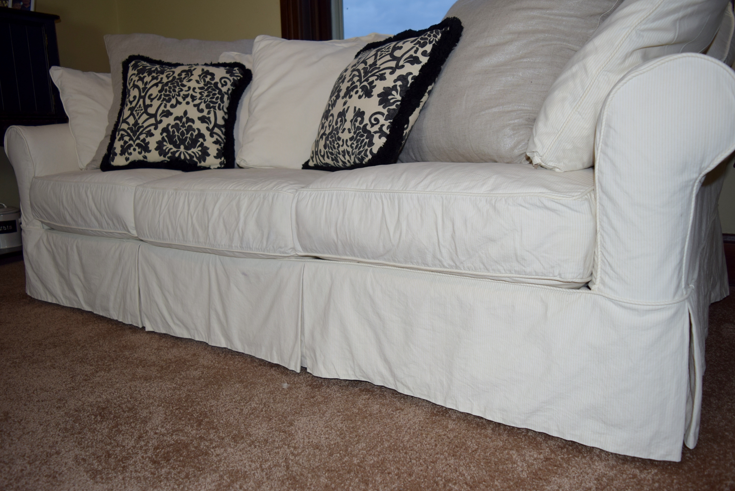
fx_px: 552
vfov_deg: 48.0
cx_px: 368
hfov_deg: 67.3
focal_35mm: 27
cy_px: 246
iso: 360
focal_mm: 18
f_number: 3.5
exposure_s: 1/60
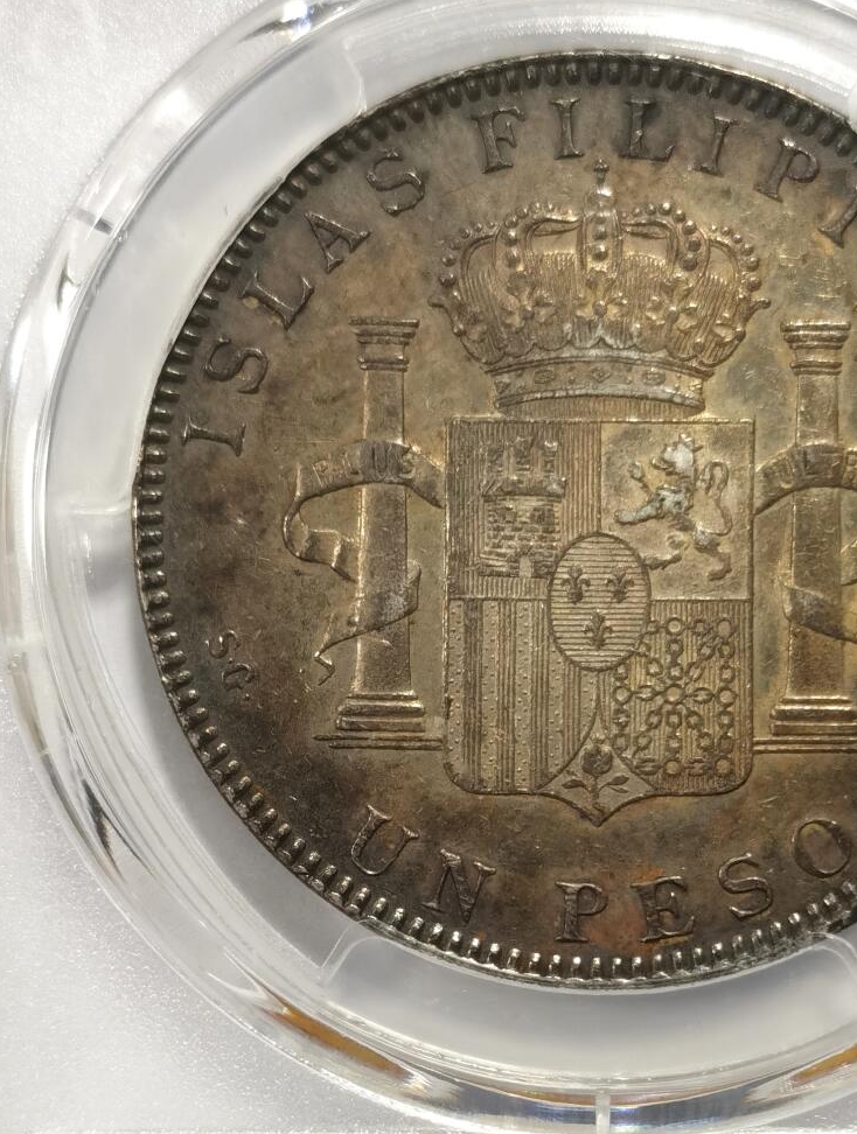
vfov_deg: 19.5
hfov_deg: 14.8
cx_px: 600
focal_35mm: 100
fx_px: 3287
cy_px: 824
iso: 125
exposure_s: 1/100
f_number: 16
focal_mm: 5.56
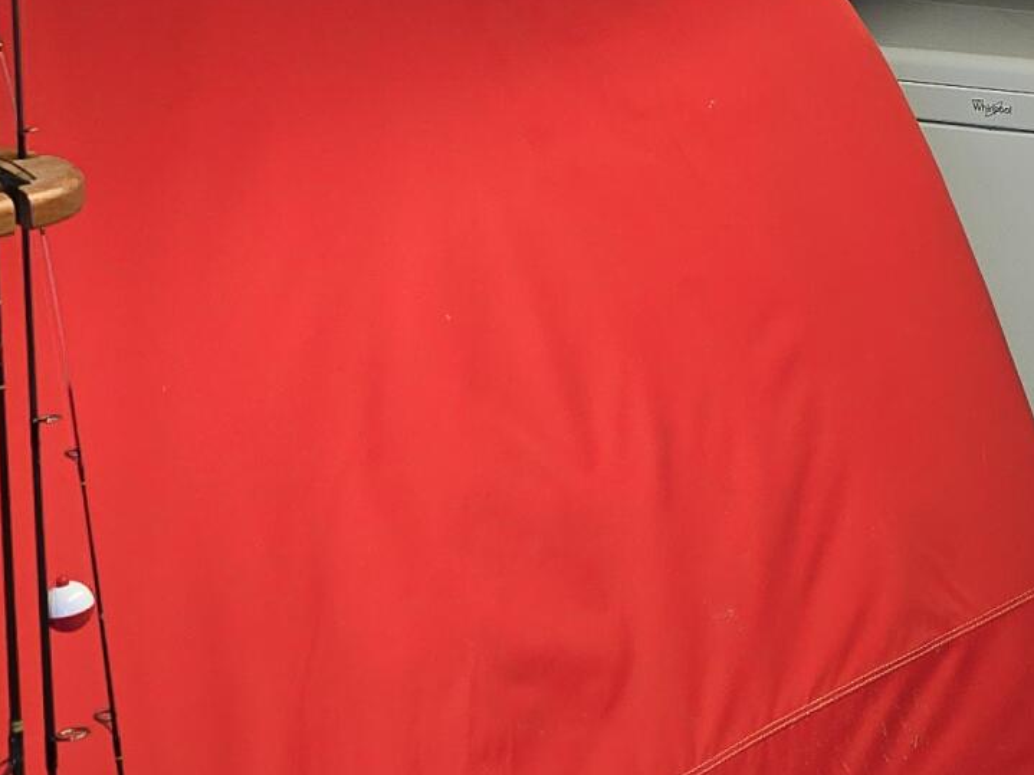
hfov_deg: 20.3
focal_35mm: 96
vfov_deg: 15.2
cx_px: 742
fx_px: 2867
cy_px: 82
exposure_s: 1/60
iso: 64
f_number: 1.7
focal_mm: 6.3
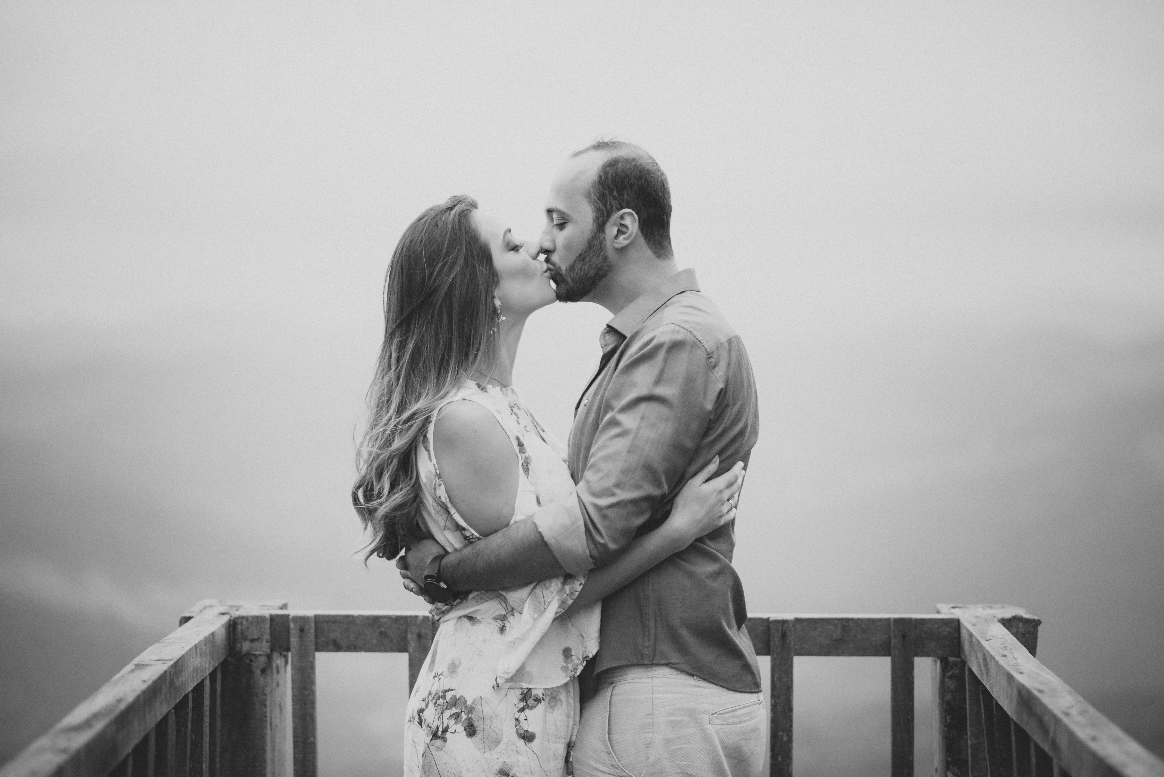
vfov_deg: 16.1
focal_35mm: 85
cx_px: 582
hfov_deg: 23.9
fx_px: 2749
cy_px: 388
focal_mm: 85
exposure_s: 1/125
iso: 720
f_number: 1.8
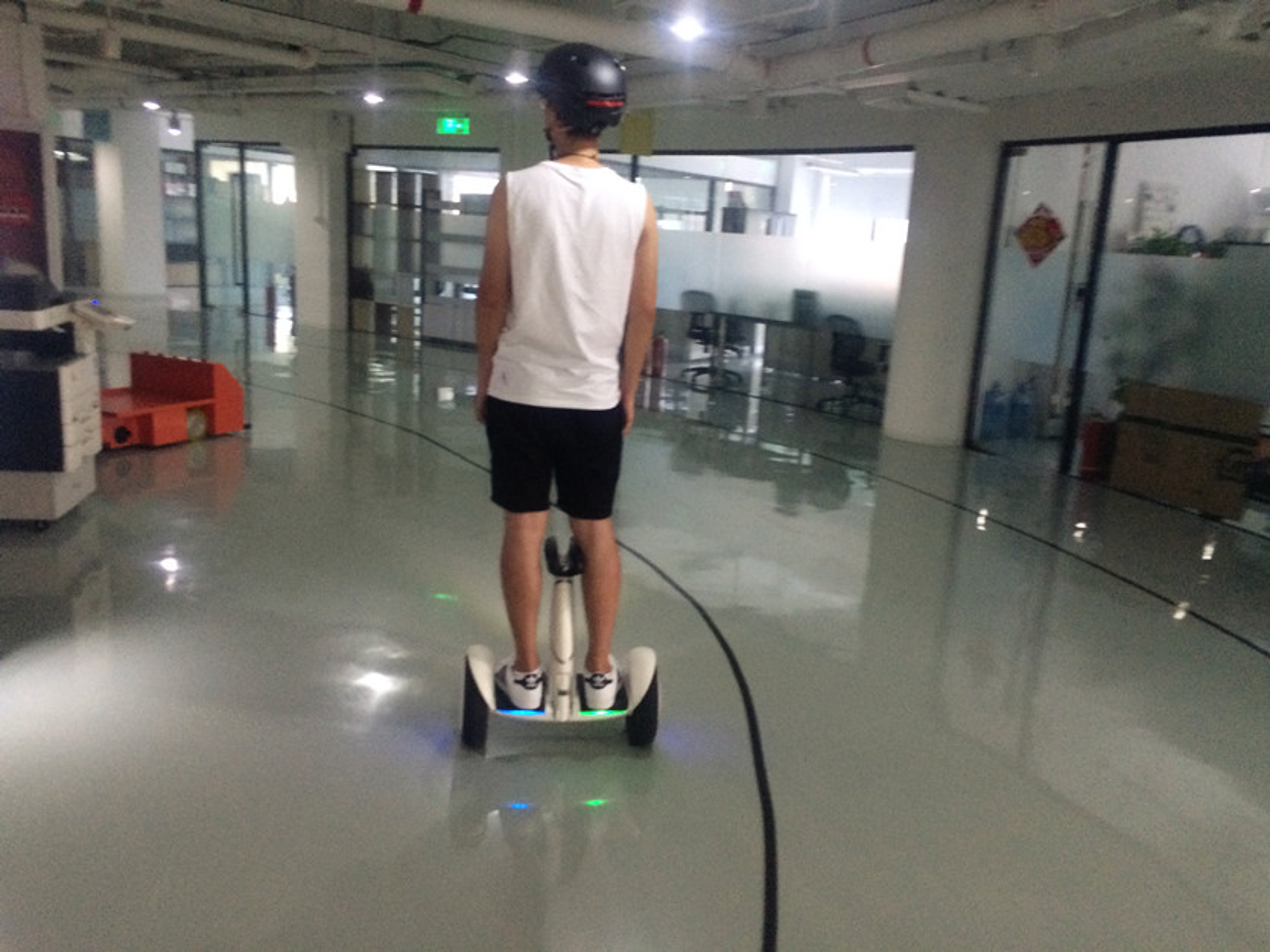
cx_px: 635
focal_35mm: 29
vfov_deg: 48.2
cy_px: 476
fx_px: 1064
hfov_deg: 61.7
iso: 320
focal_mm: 4.15
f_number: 2.2
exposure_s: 1/33
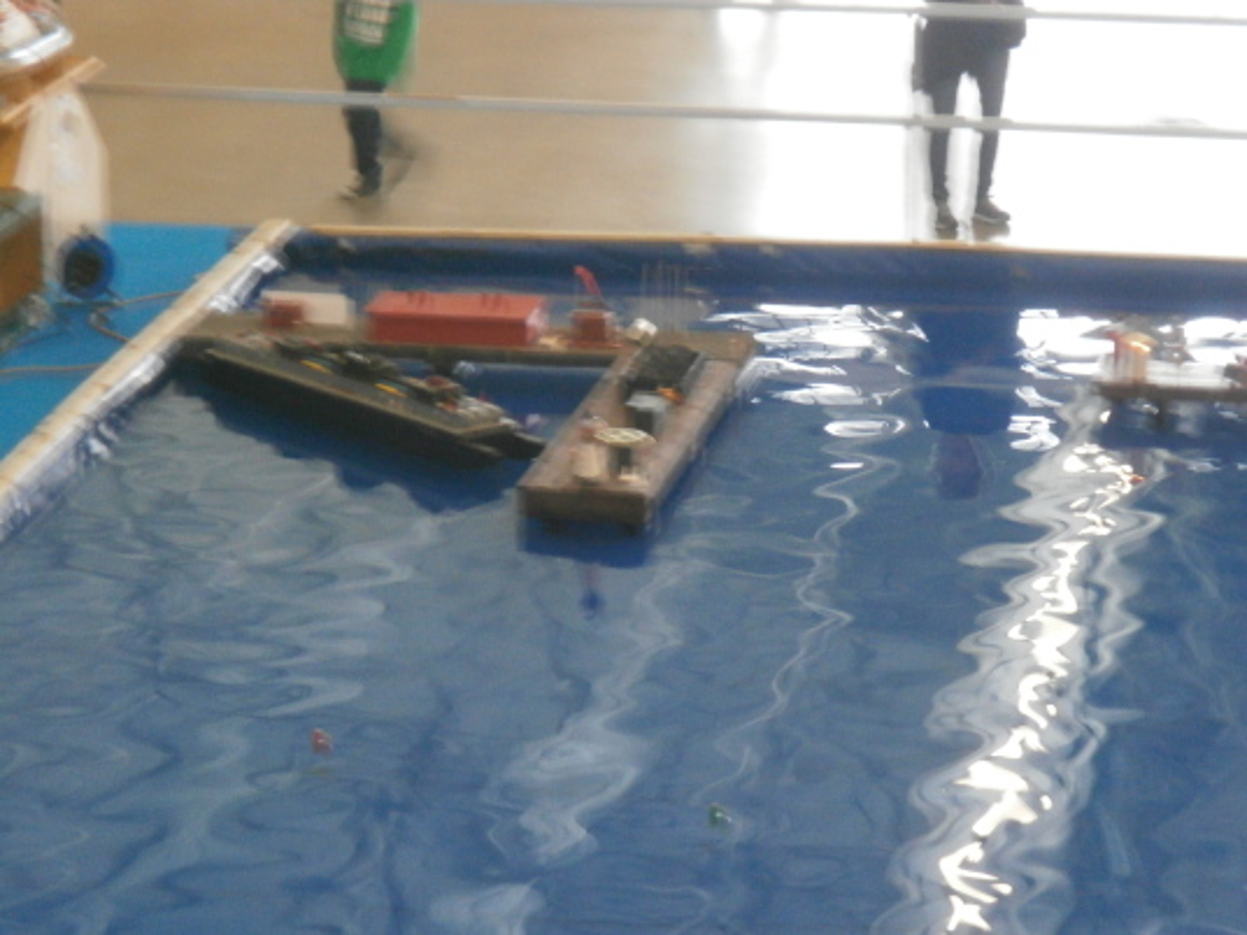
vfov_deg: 11.4
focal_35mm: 130
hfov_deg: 15.2
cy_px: 468
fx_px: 4683
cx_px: 624
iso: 400
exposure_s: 1/6
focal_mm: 23.5
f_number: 6.5
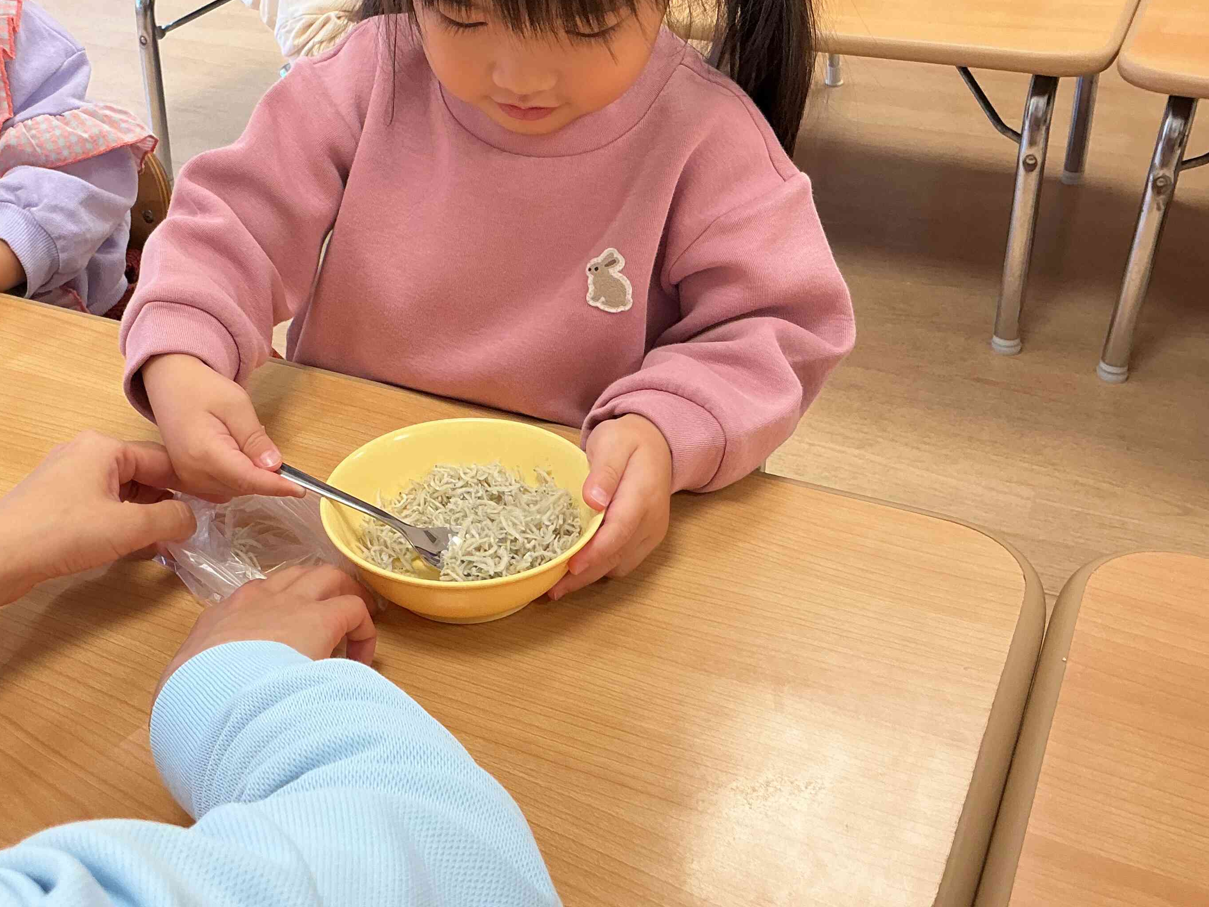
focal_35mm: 43
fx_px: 1502
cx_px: 394
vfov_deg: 33.5
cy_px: 377
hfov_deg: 43.2
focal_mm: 3
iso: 40
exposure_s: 1/120
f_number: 1.8
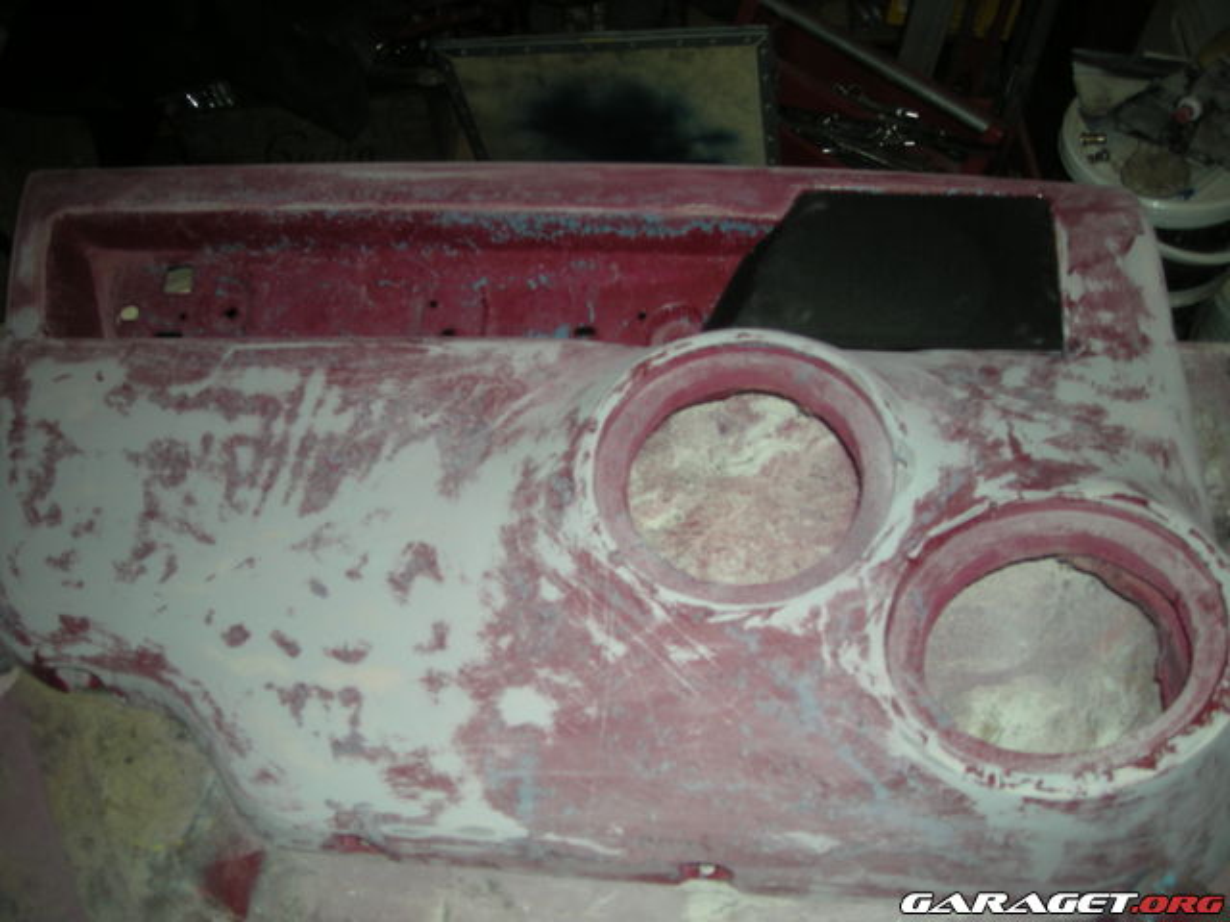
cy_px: 461
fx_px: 1244
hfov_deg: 52.6
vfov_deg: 40.7
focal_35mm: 35
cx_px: 615
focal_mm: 5.7
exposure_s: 1/60
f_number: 2.8
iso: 50
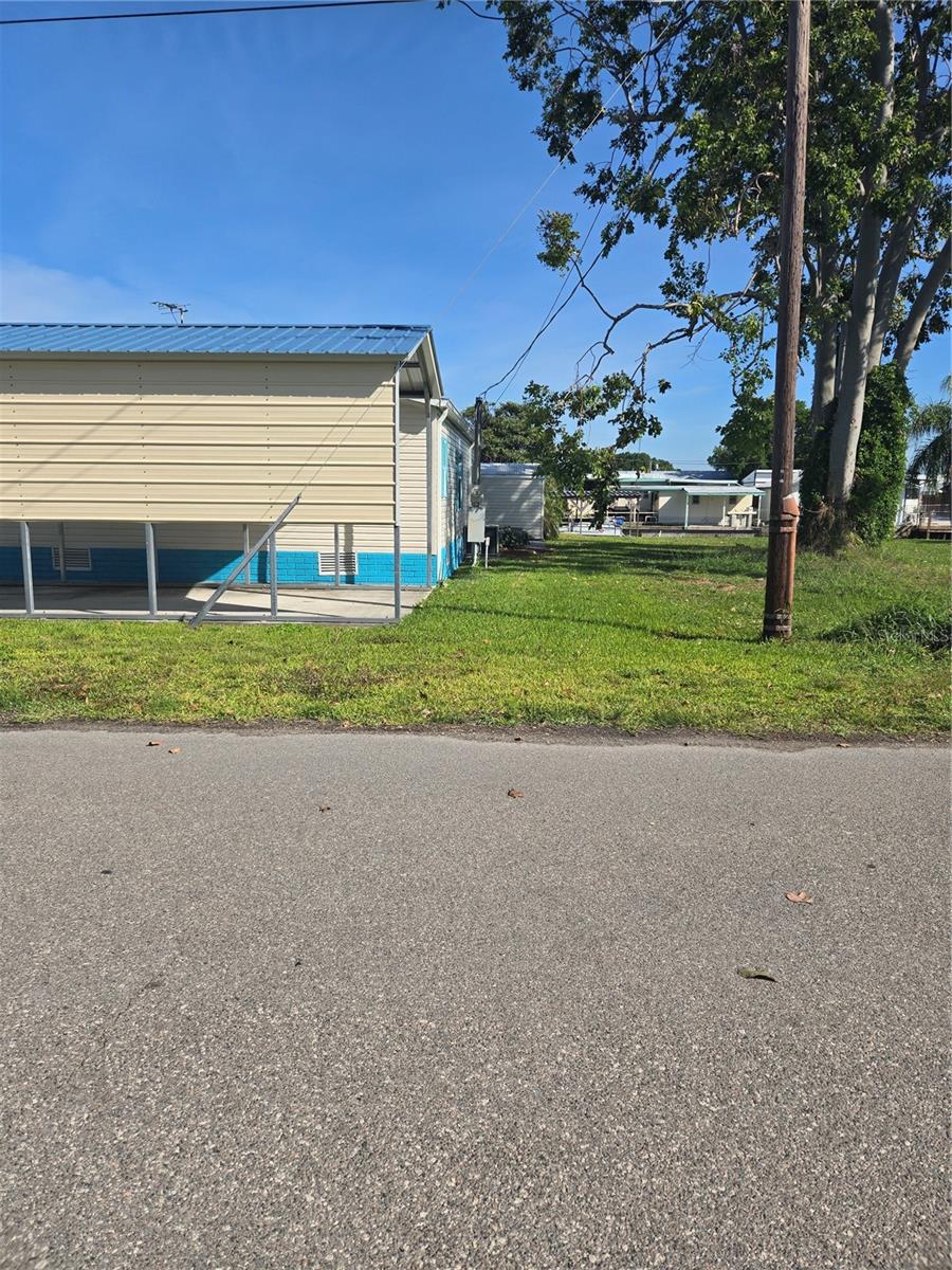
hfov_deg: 58.9
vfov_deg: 73.9
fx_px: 843
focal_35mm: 23
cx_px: 476
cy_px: 635
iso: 25
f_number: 1.8
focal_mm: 5.4
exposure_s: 1/2384
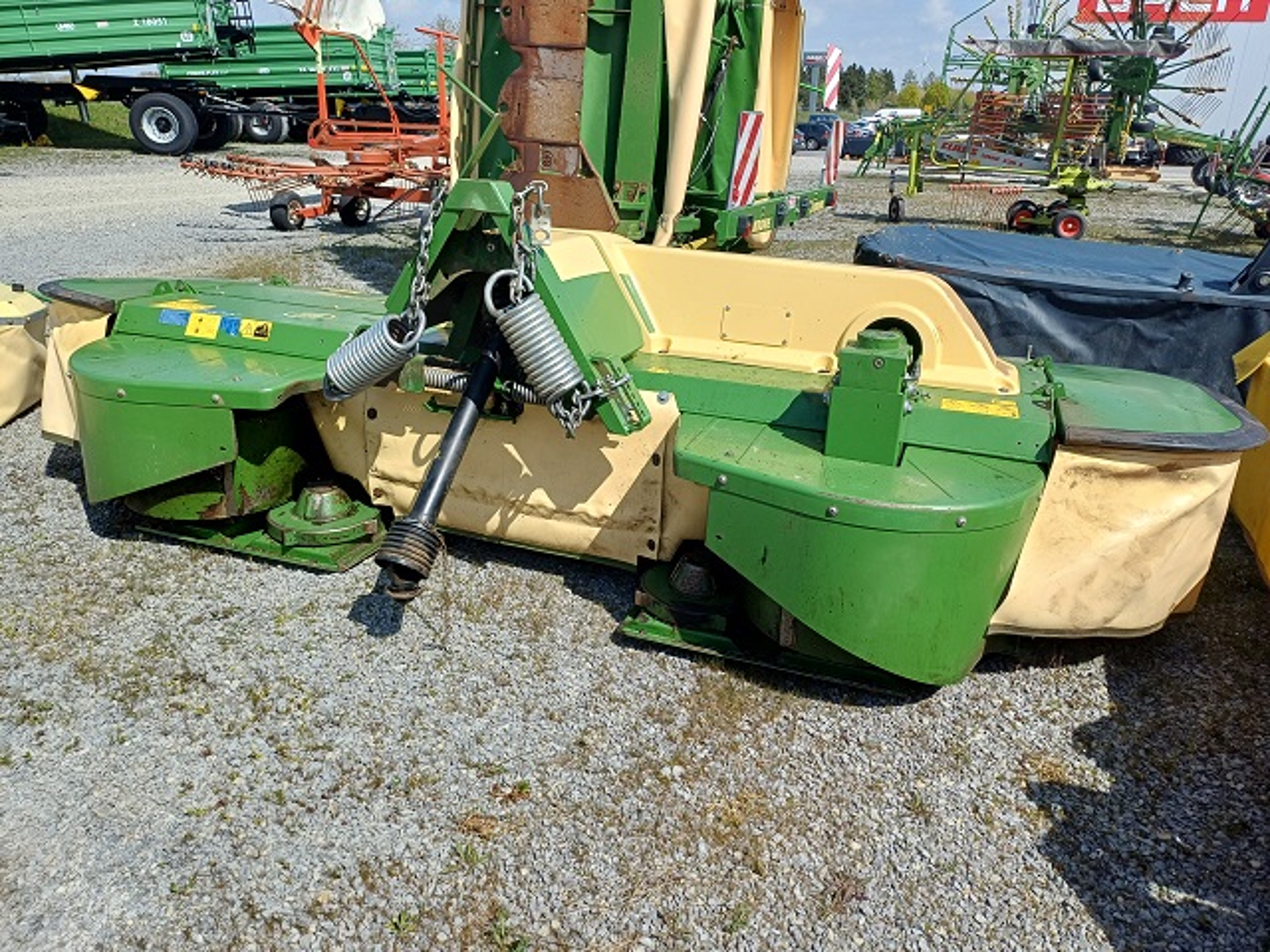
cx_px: 635
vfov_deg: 54.9
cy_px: 476
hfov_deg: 69.4
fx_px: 917
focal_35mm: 25
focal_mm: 4.65
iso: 50
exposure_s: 1/1460
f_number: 1.8
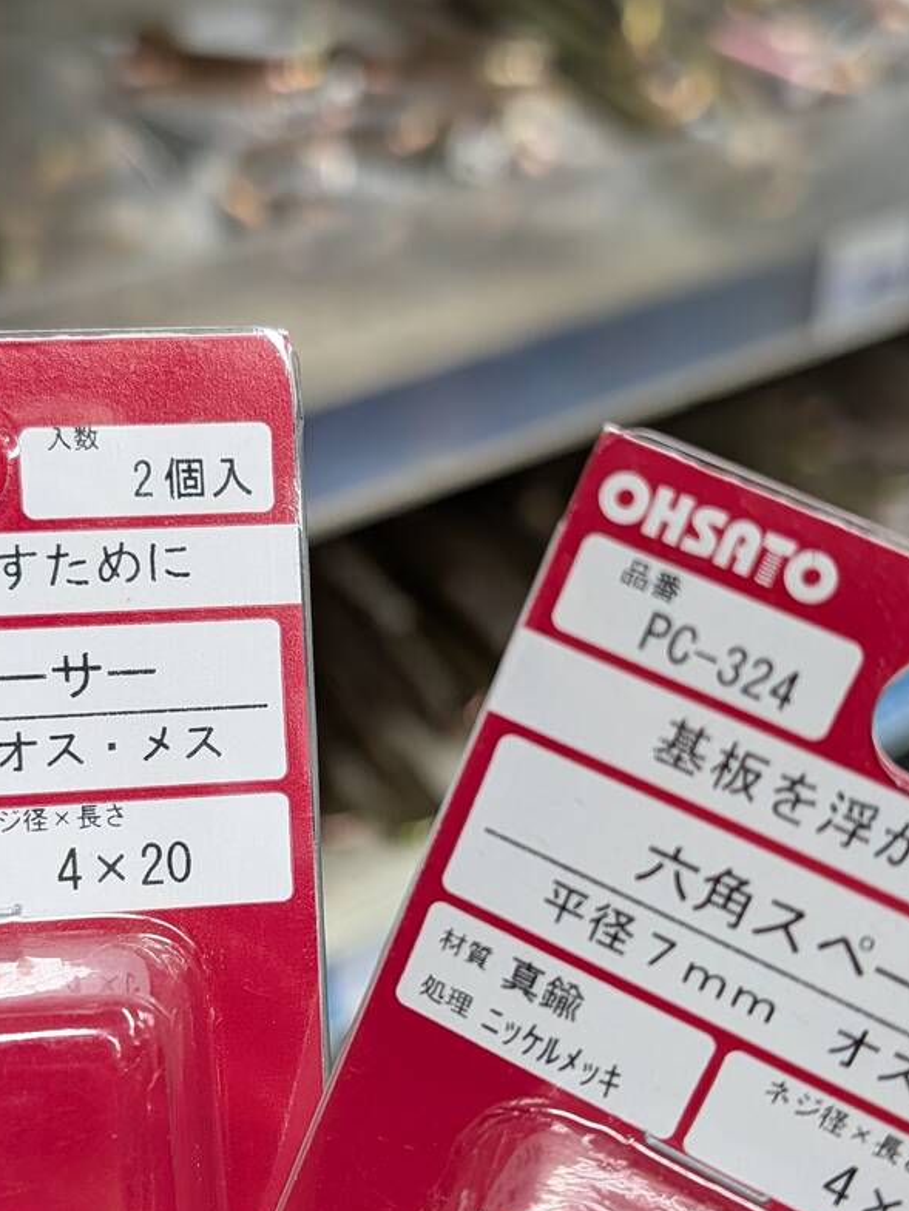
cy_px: 785
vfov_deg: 38.6
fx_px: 1715
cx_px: 368
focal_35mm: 49
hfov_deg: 29.6
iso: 318
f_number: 1.68
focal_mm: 6.9
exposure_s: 1/120
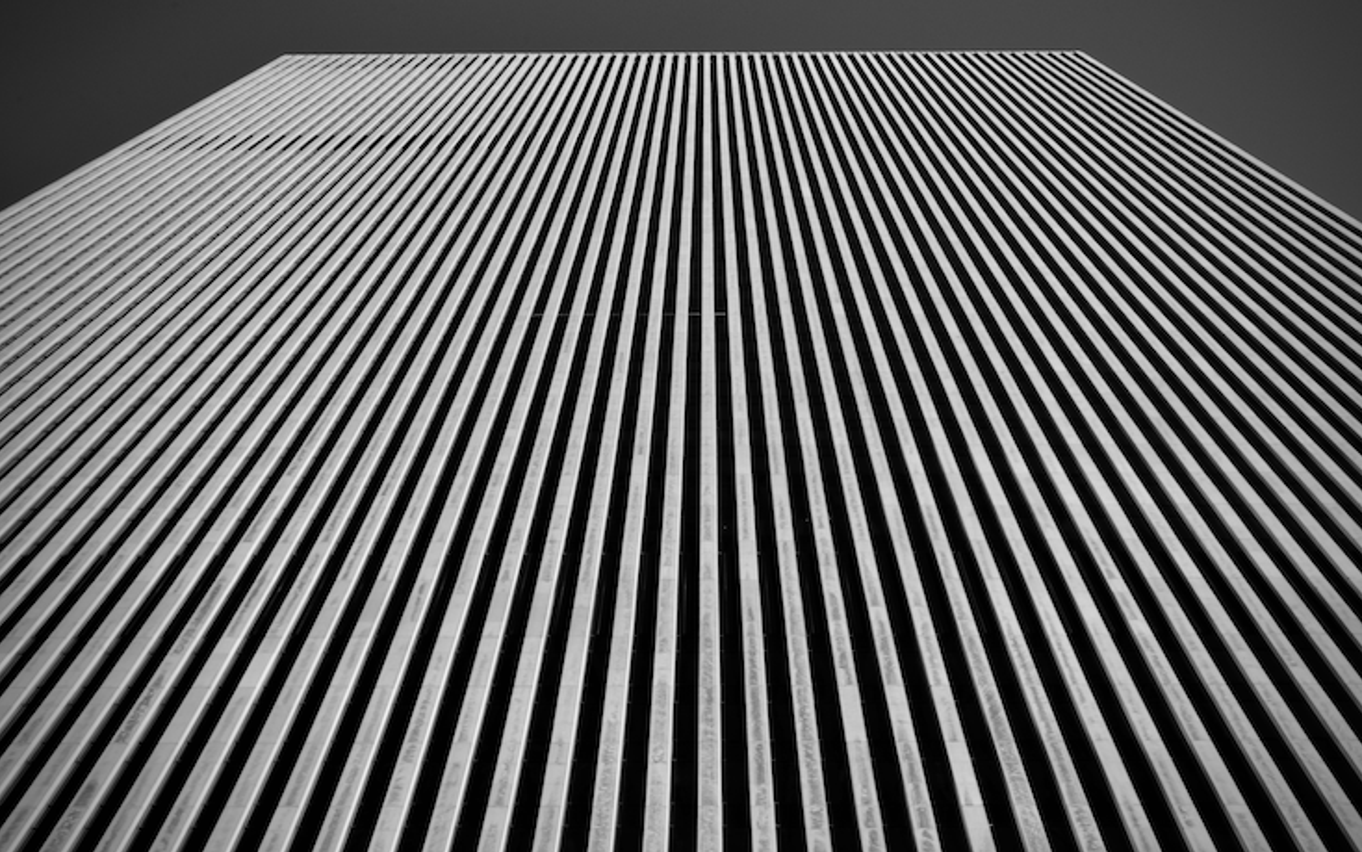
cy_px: 401
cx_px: 690
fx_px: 1856
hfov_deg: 40.3
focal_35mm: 50
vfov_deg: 25.8
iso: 1000
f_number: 25
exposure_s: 1/160
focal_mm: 32
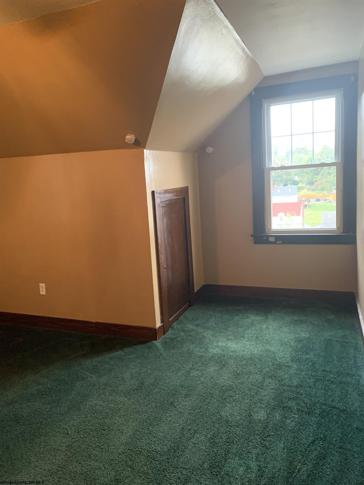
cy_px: 242
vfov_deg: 67.3
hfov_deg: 53.1
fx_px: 365
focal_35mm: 26
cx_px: 182
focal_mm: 4.25
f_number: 1.8
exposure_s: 1/40
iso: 400
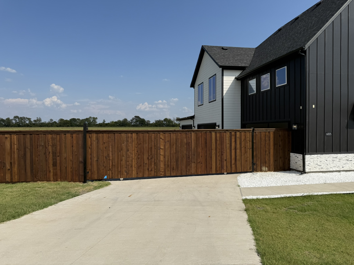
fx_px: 245
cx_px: 177
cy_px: 132
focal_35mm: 24
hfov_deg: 71.6
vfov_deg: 56.8
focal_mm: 6.76
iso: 80
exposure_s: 1/8130
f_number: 1.78
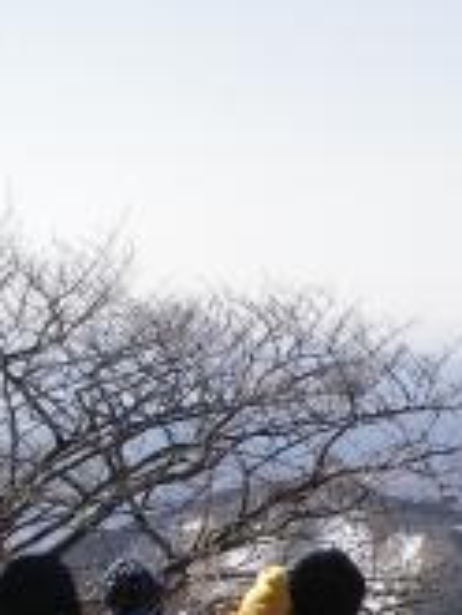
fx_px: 1831
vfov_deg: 18.9
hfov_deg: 13.8
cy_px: 503
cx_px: 622
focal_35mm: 103
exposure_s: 1/200
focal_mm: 6.3
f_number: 6.6
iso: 64
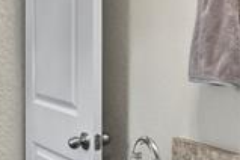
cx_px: 98
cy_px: 23
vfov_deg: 14.5
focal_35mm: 94
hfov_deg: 21.7
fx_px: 626
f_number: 8
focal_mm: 14.6
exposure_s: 1/3
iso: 500
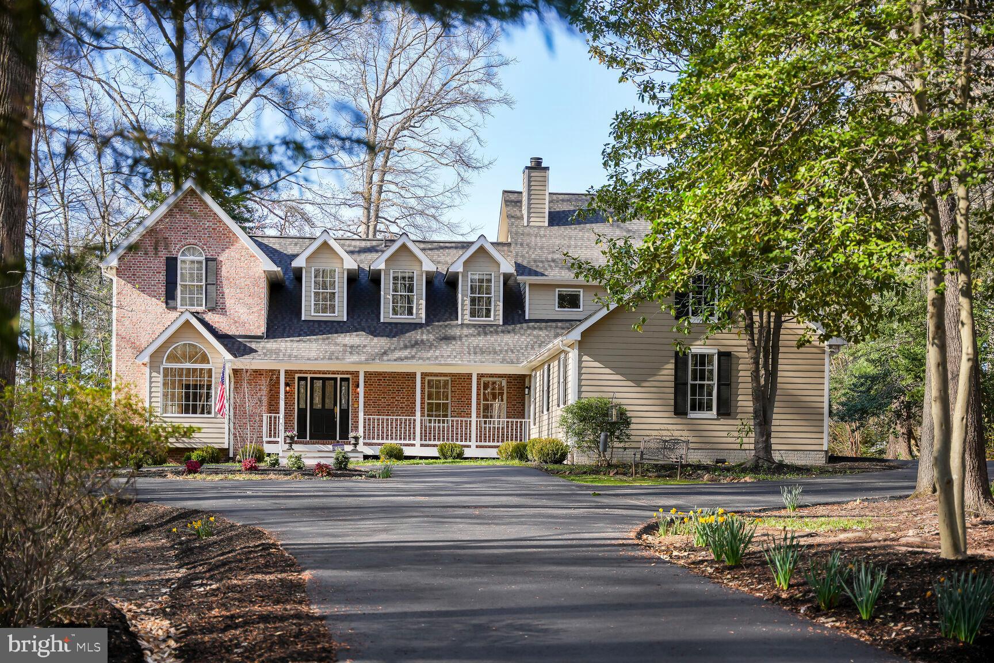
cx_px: 497
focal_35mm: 52
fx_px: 1422
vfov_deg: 26.2
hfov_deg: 38.5
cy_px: 332
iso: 100
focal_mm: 51.5
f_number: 2.8
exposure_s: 1/800
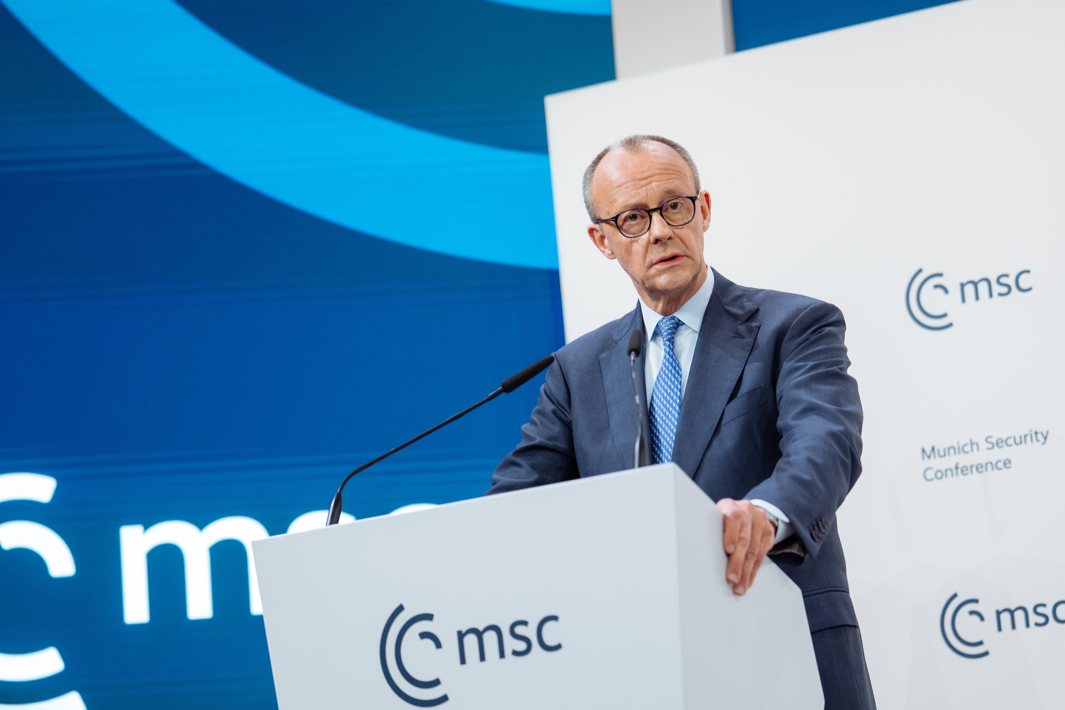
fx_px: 3491
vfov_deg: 11.6
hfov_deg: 17.3
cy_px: 355
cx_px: 532
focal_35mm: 118
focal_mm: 79
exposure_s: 1/250
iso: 800
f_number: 2
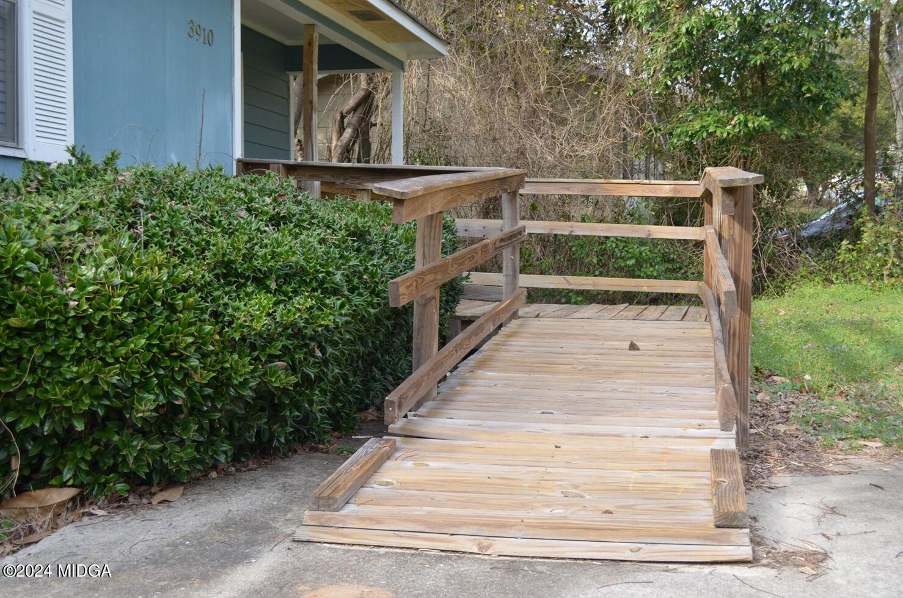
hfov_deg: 46.5
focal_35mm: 42
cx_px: 452
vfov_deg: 31.8
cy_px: 299
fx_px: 1051
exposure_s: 1/200
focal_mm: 28
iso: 200
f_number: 4.5
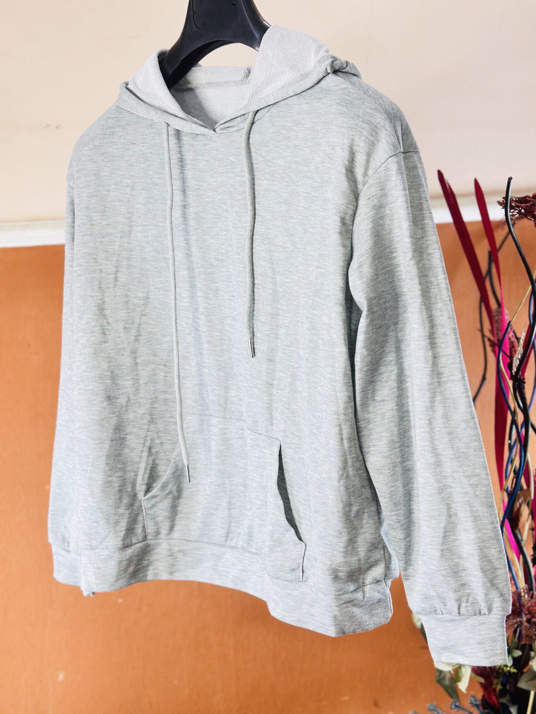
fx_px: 991
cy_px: 357
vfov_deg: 39.7
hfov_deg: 30.3
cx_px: 268
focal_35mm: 48
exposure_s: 1/50
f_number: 1.78
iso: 125
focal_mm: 6.86
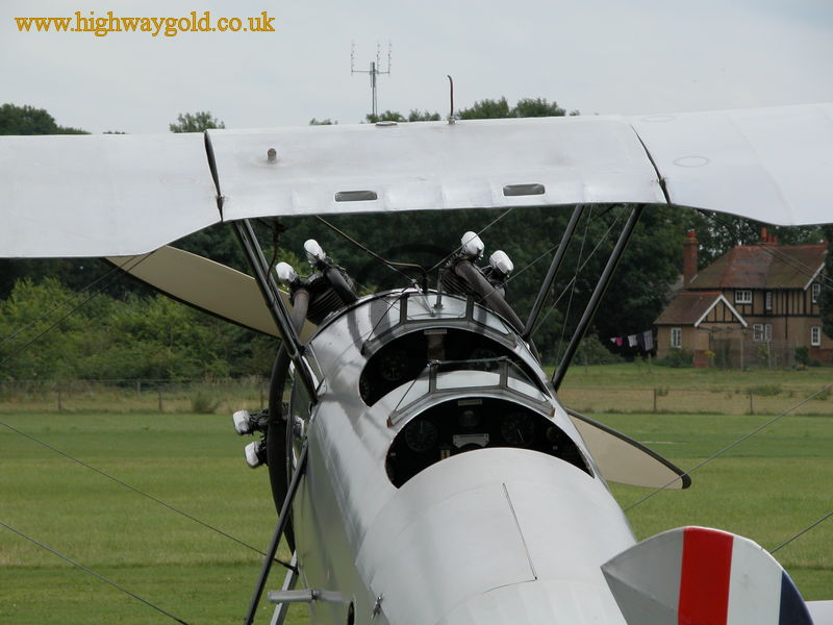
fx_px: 4235
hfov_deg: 11.2
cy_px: 312
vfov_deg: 8.4
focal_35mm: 176
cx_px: 416
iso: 100
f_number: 5.6
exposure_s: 1/444
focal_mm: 44.7
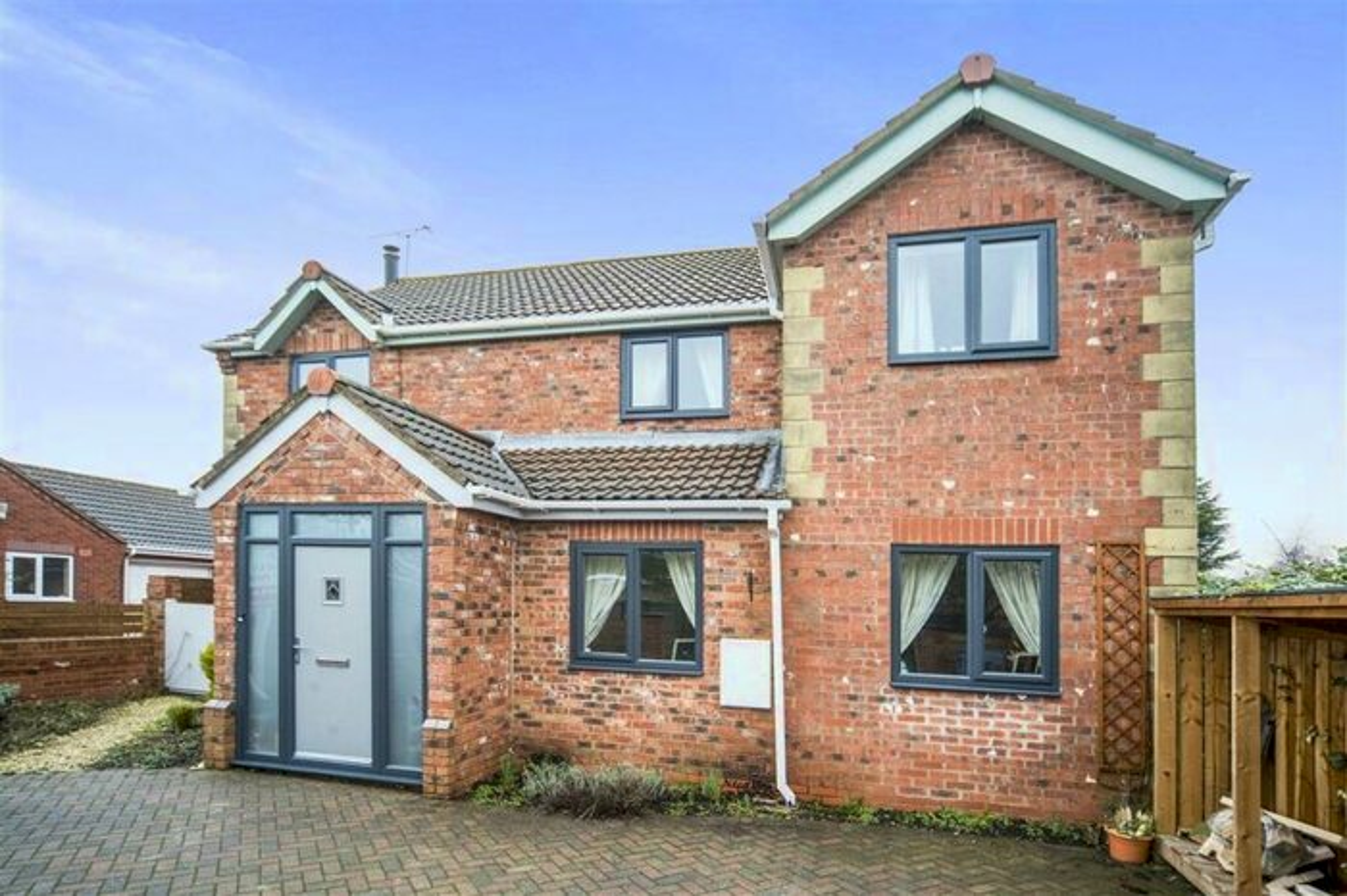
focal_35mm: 18
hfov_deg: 90.0
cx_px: 674
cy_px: 448
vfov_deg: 67.3
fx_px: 673
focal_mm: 18
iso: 400
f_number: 5.6
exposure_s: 1/50
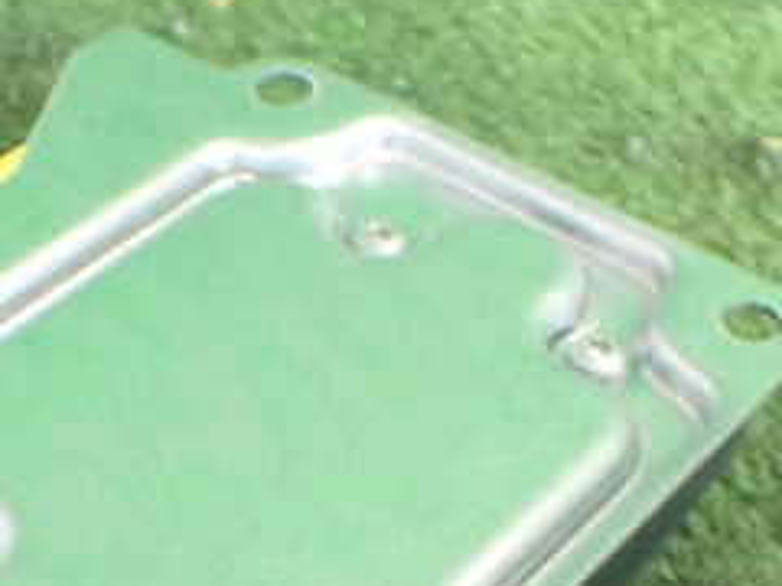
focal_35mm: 75
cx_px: 248
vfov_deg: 19.4
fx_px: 1694
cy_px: 505
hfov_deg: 25.8
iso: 800
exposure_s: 1/80
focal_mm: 5.4
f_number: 2.3
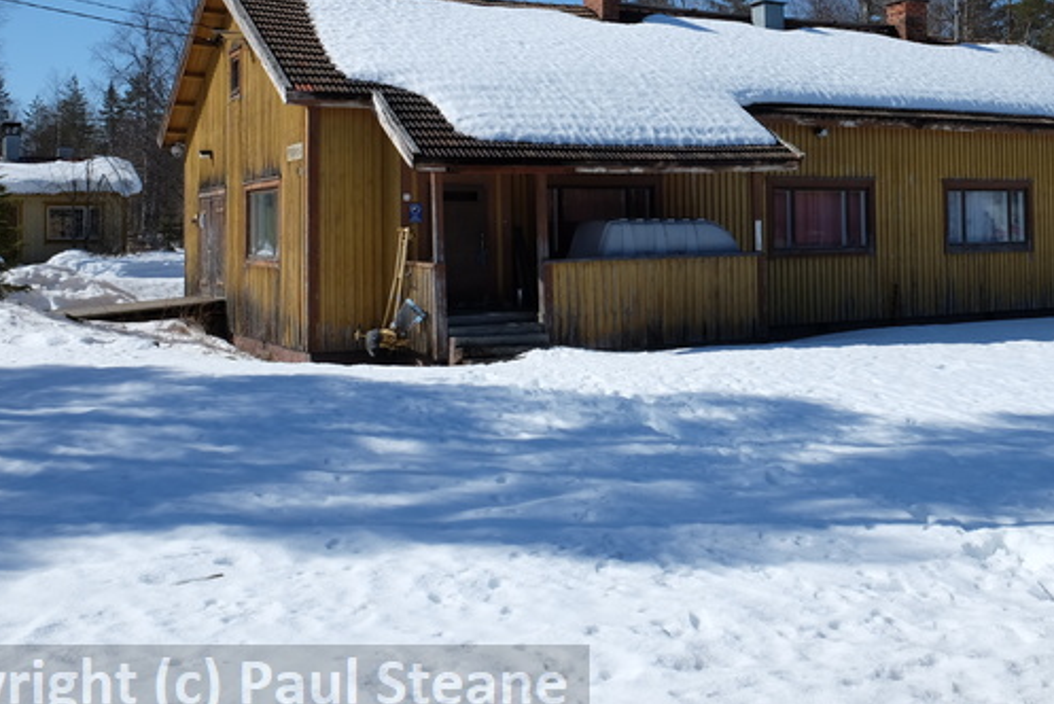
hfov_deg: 44.8
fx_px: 1260
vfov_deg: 30.7
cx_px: 689
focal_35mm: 43
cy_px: 180
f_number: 9
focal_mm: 18
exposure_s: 1/420
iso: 200
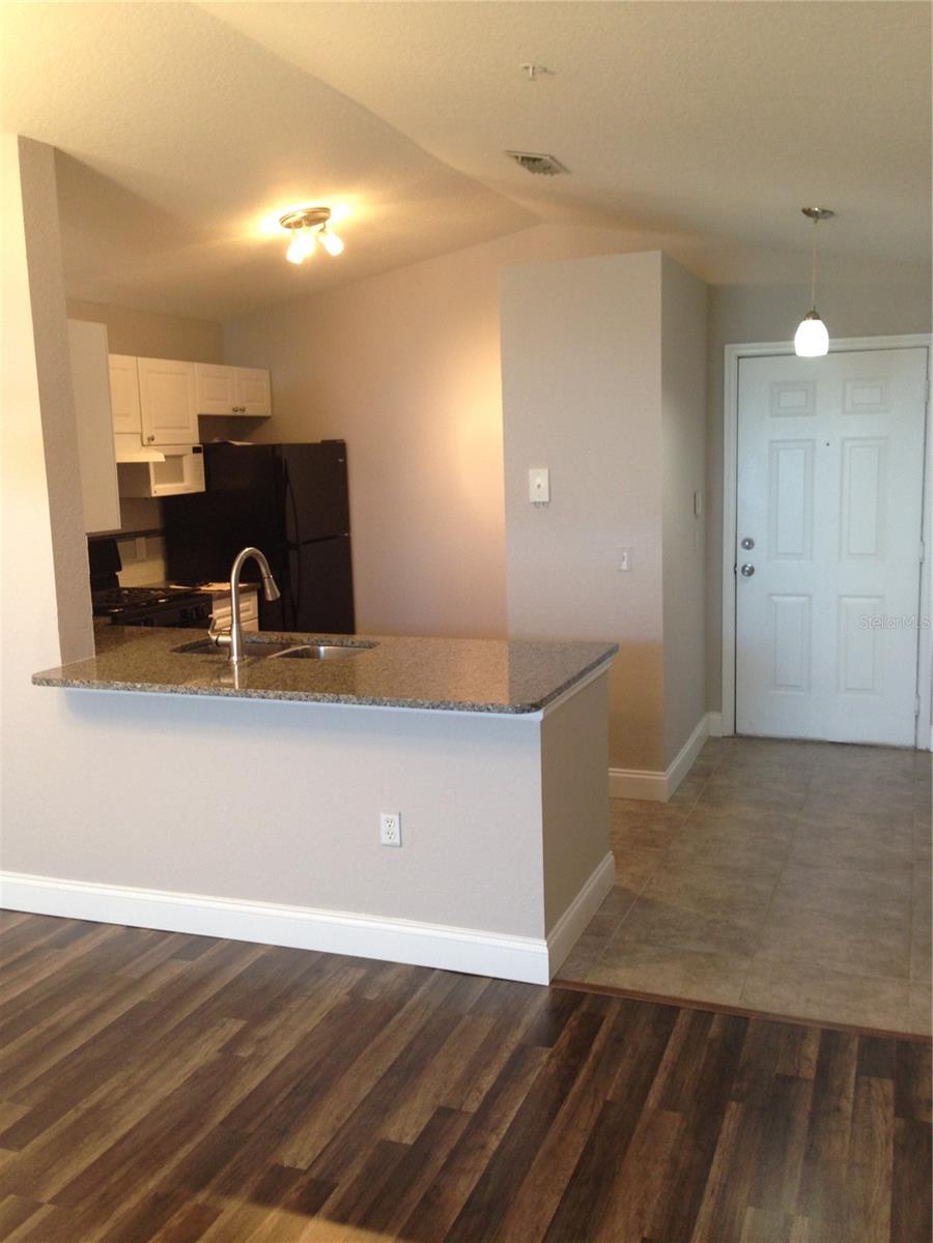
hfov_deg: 42.9
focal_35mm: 33
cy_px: 622
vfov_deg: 55.4
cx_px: 466
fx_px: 1186
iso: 80
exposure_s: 1/20
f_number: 2.4
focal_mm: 4.12
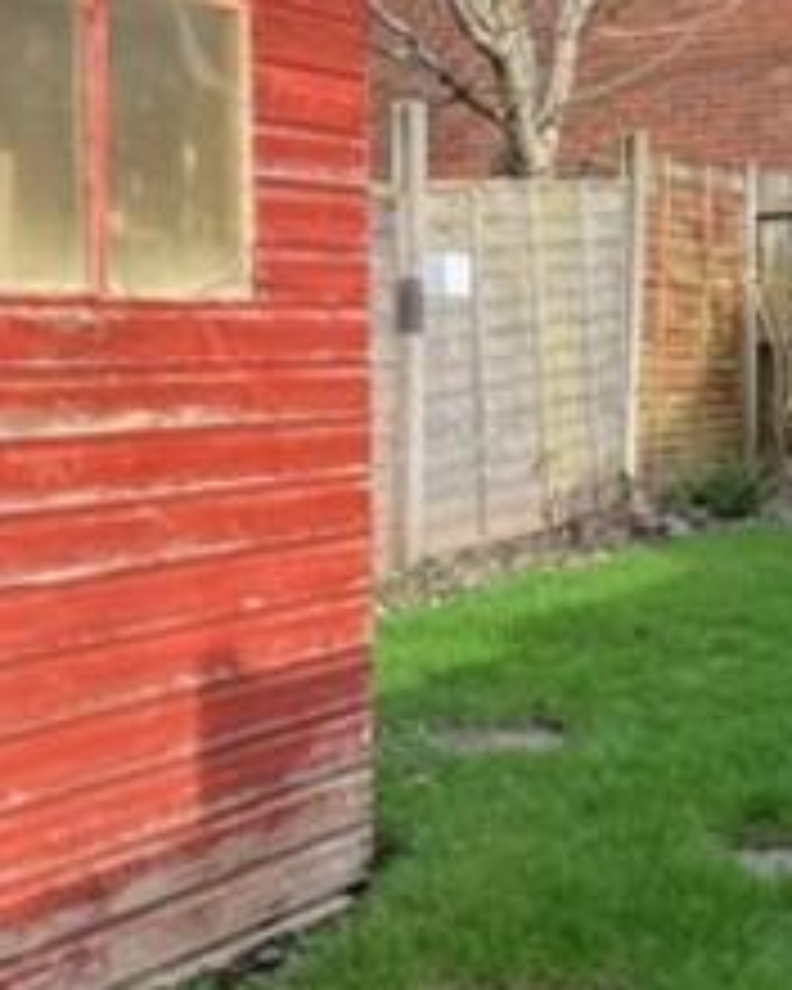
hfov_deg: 25.7
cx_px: 310
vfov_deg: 31.6
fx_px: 1729
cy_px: 286
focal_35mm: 59
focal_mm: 1.57
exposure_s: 1/373
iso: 32
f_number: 1.8
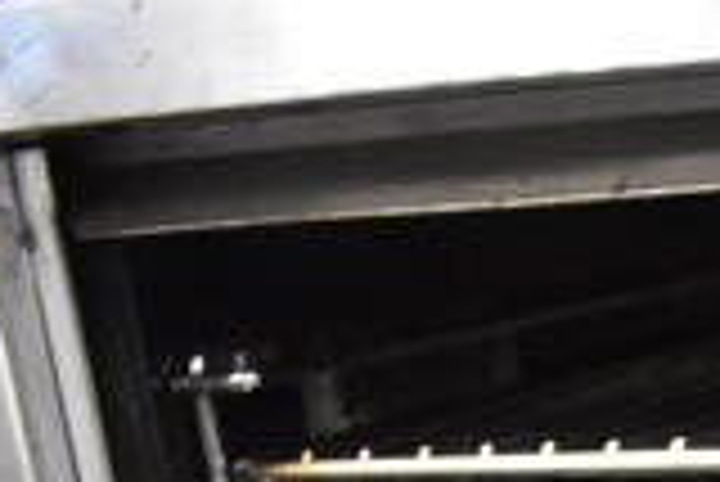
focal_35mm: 103
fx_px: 2062
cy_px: 914
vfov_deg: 12.1
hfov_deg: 16.9
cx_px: 1242
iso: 2800
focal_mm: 18
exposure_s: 1/30
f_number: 3.5
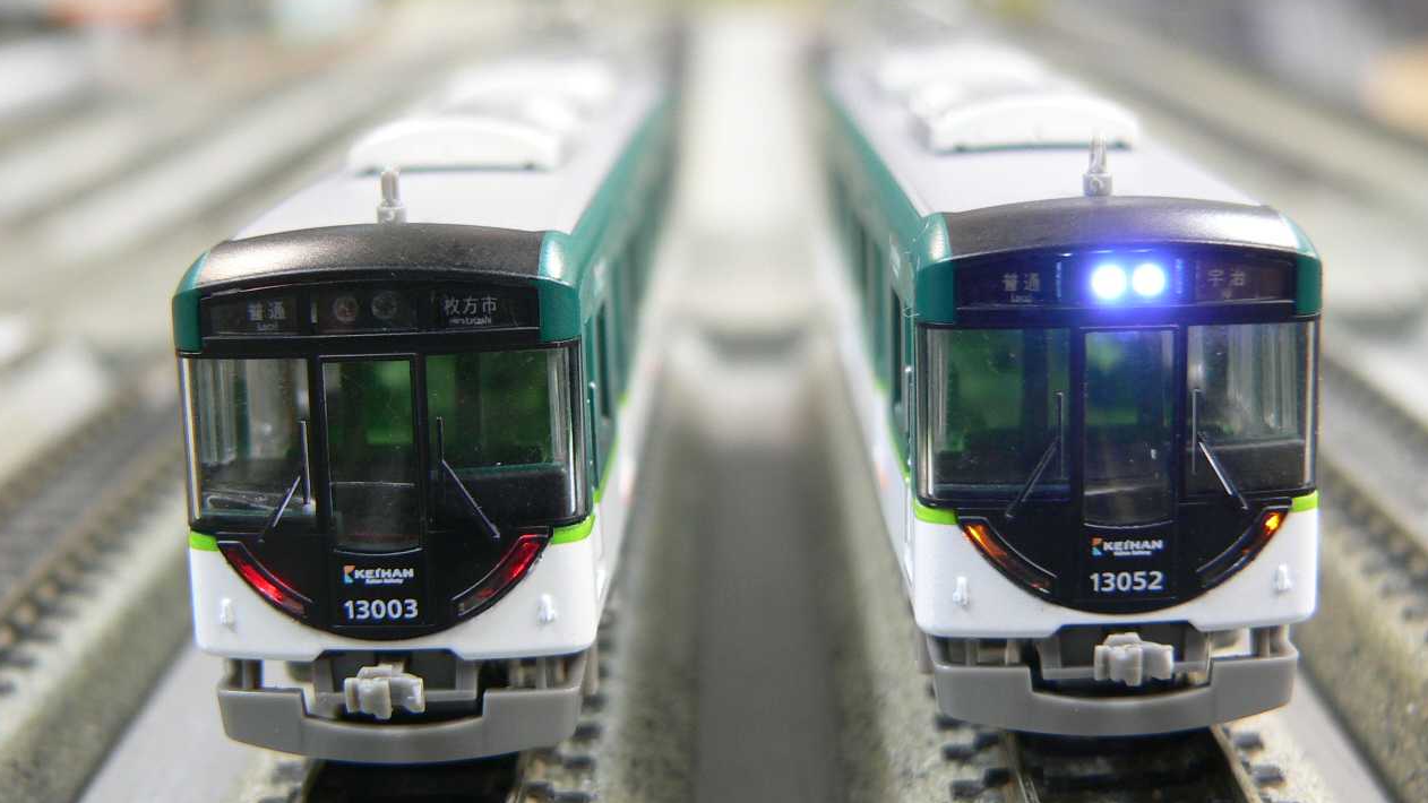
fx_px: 2386
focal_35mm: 63
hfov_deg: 33.3
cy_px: 407
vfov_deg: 19.1
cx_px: 717
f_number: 2.8
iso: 100
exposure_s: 1/4
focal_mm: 9.4
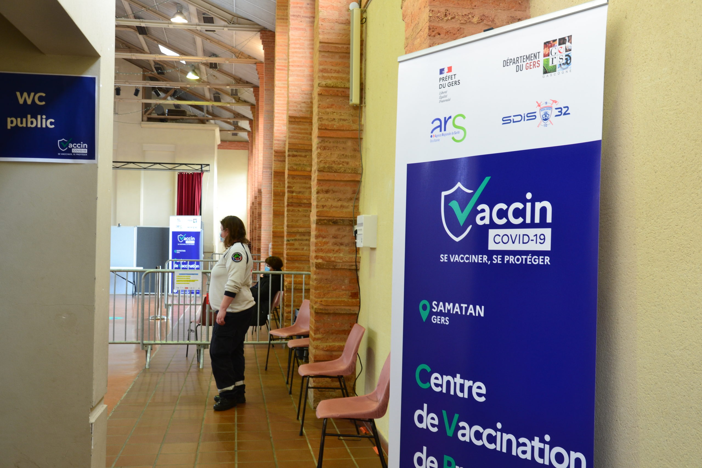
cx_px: 351
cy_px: 234
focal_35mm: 36
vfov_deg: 36.9
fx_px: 702
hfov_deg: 53.1
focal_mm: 24
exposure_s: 1/15
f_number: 6.3
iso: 400
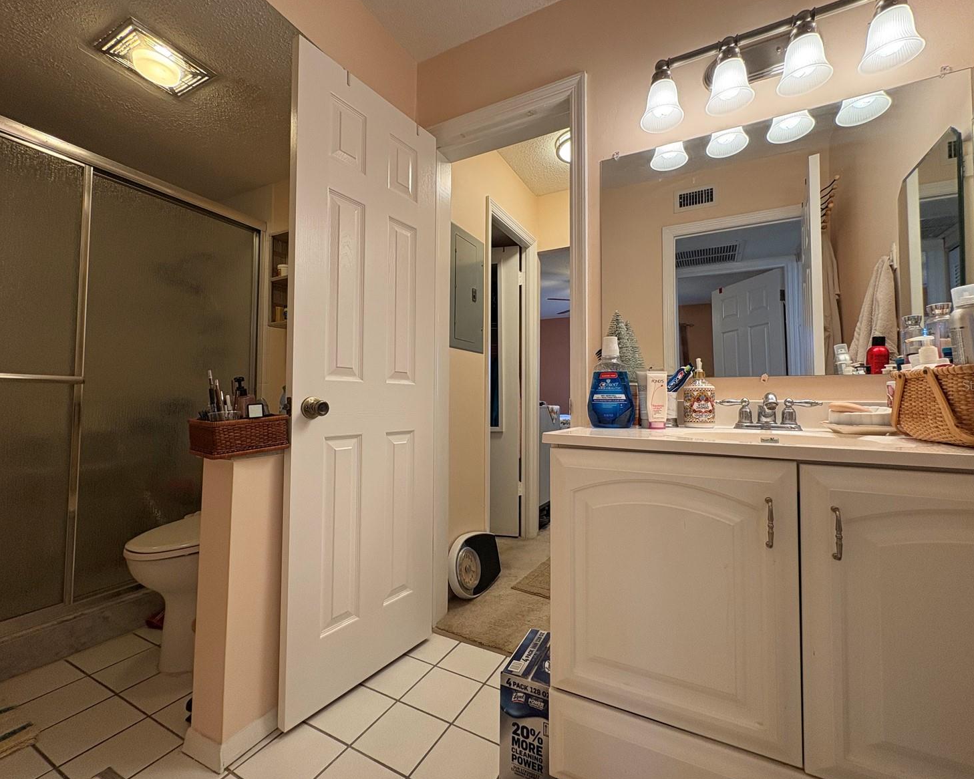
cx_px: 491
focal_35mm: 15
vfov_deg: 84.0
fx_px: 432
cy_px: 385
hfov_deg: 96.8
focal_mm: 2.22
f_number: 2.2
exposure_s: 1/60
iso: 125
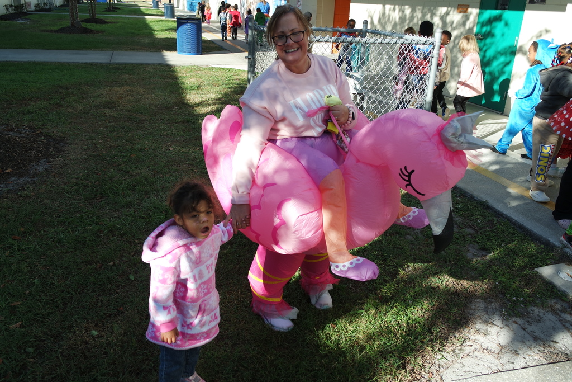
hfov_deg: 61.9
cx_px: 286
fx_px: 477
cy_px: 191
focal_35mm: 30
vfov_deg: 43.6
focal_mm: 20
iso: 100
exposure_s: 1/160
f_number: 5
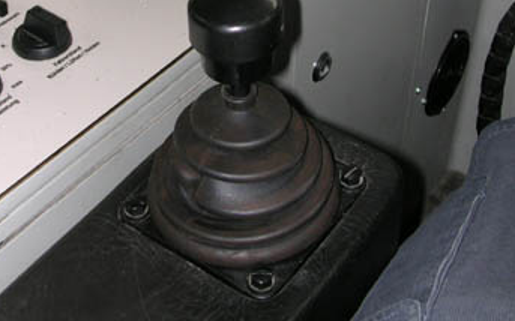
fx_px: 884
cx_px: 227
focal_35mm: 63
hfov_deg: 32.5
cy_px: 55
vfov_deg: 20.3
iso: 100
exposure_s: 1/60
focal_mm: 5.6
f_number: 2.7
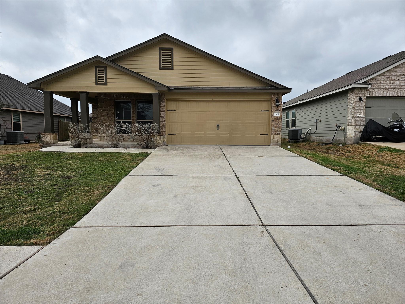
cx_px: 202
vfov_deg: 58.9
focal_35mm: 23
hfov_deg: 73.9
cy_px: 152
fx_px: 269
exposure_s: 1/1265
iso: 20
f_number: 1.7
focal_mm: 6.3
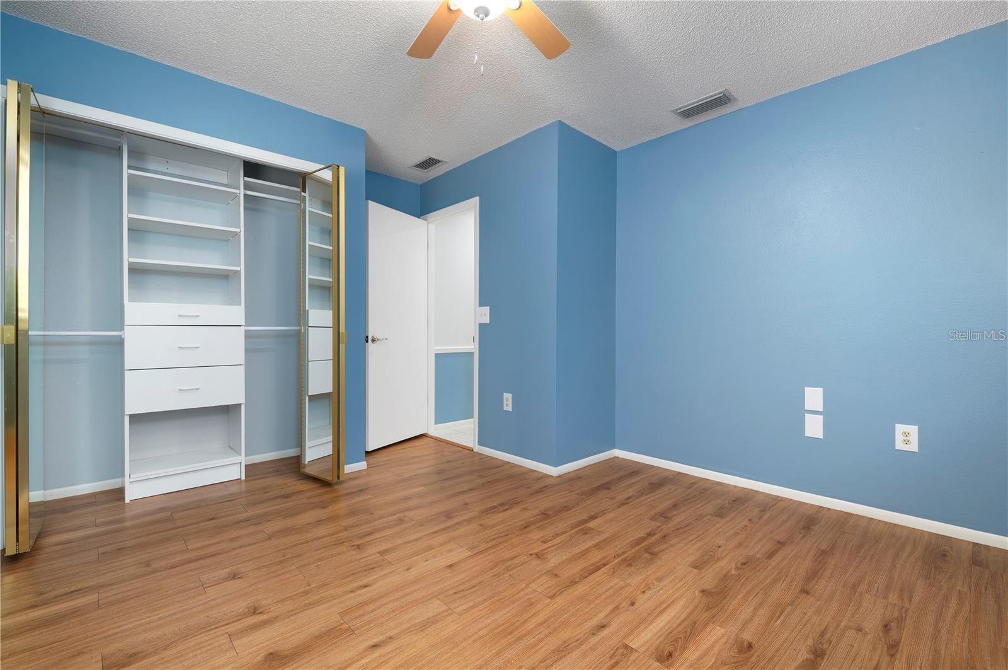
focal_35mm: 16
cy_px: 335
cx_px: 504
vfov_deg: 73.6
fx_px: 447
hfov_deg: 96.8
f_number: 8
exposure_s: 1/3
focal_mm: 16
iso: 500
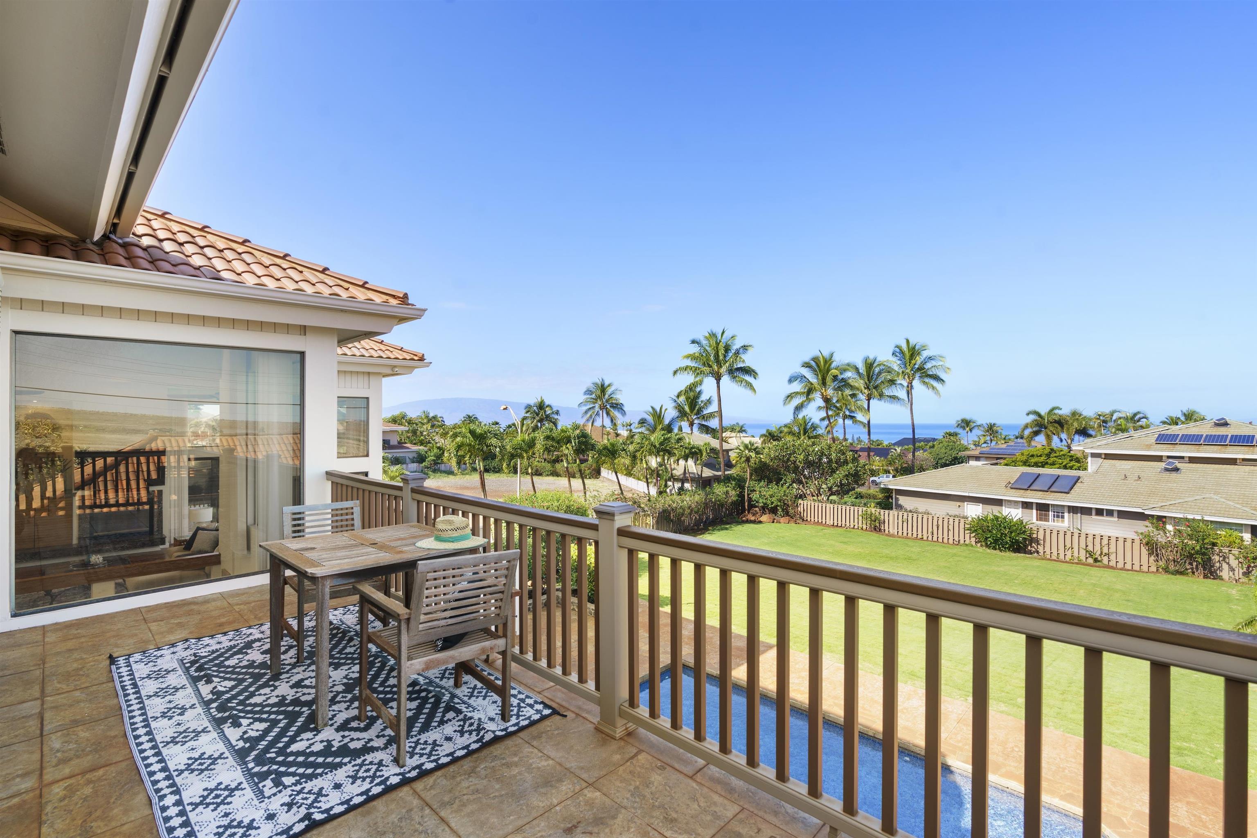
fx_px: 559
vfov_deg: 73.7
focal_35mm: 16
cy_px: 419
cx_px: 628
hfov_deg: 96.7
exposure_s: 1/40
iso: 100
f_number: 8
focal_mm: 16
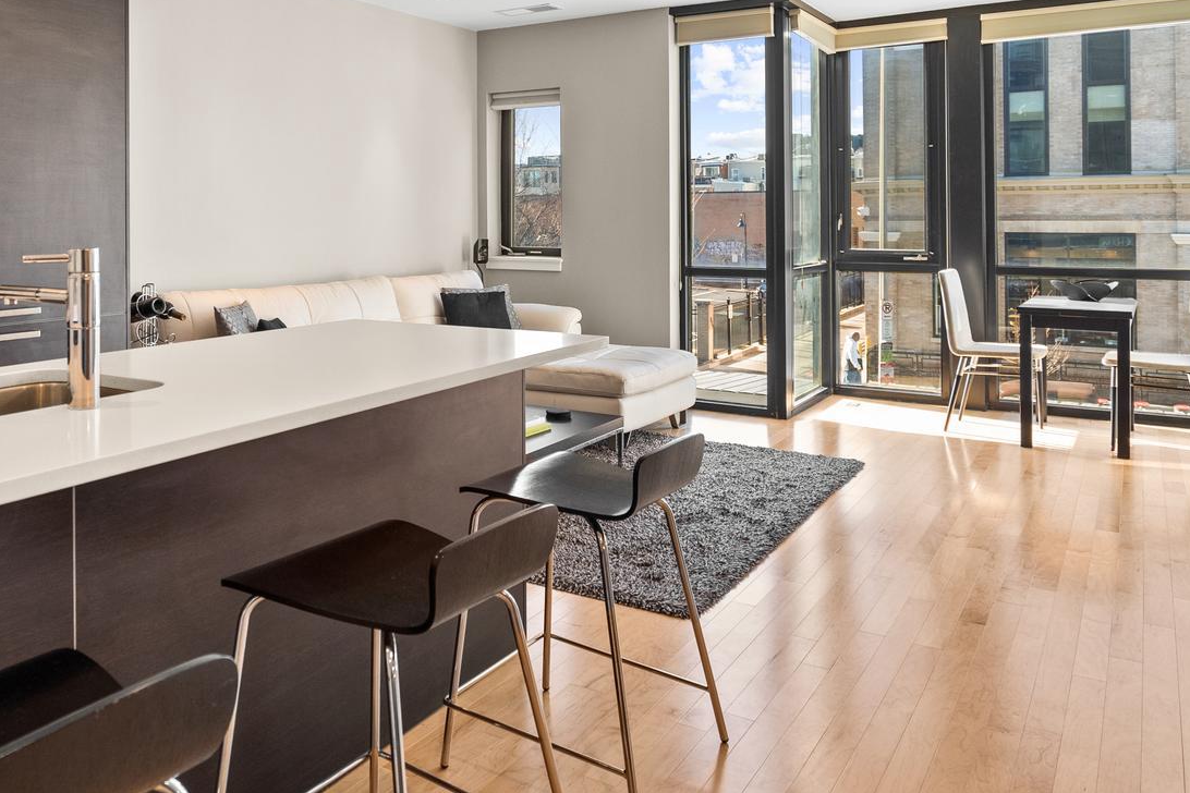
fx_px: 992
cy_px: 213
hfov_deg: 60.8
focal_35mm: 30
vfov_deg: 42.5
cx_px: 417
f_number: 4
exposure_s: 1/25
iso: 640
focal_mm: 16
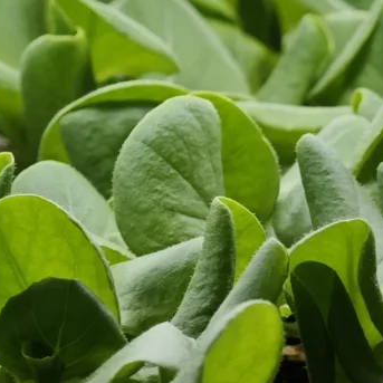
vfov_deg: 6.3
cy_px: 156
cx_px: 149
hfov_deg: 6.3
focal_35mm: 278
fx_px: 3480
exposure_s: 1/354
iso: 50
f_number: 2
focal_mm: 9
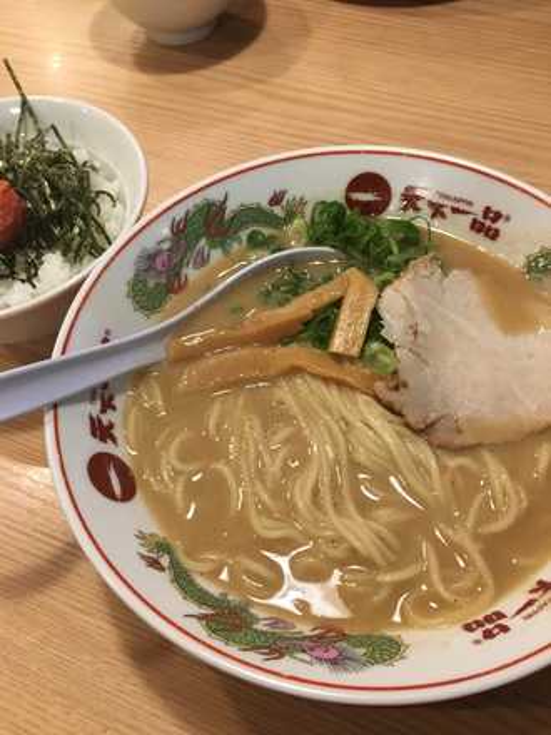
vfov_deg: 61.7
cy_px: 368
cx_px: 276
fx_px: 615
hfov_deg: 48.2
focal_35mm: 29
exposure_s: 1/30
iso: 100
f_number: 2.2
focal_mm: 4.15
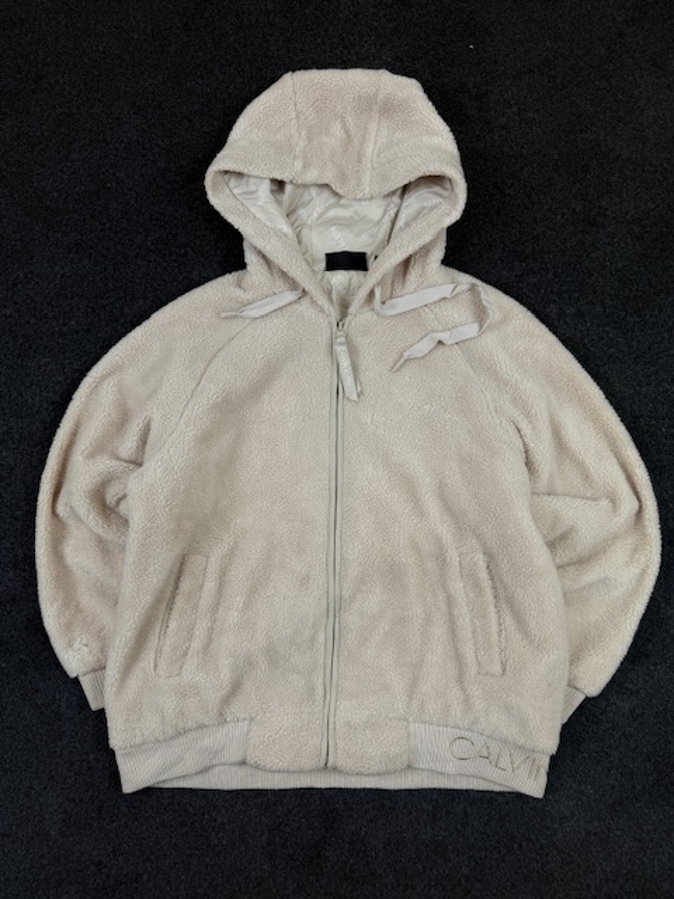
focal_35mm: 24
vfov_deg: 71.6
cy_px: 450
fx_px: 623
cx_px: 337
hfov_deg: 56.8
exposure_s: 1/146
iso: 50
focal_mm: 6.76
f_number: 1.78
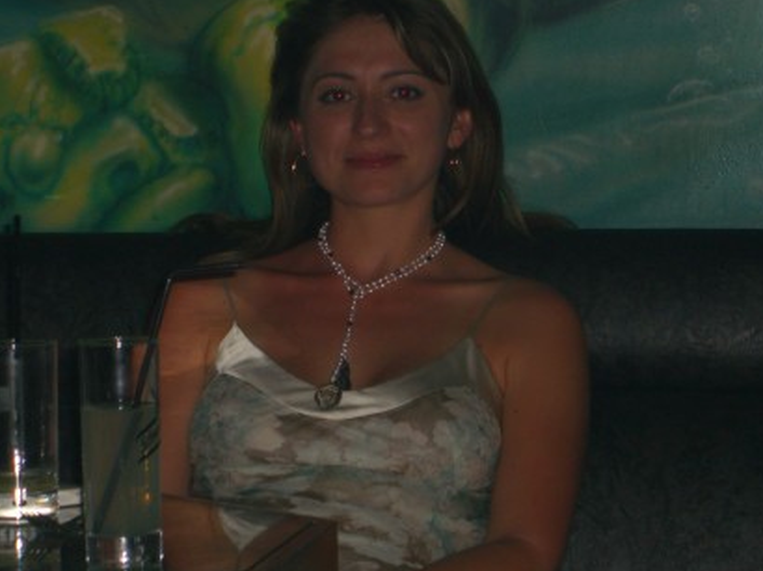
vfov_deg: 8.9
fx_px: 3679
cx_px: 365
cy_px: 221
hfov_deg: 11.8
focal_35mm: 167
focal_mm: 23.7
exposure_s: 1/60
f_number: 5.1
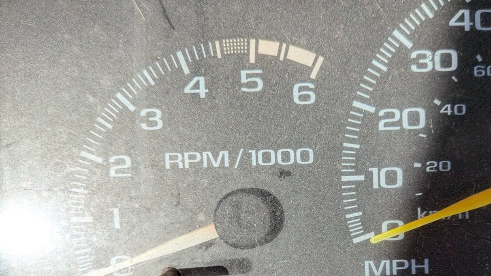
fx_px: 443
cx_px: 305
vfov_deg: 33.5
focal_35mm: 34
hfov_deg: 57.3
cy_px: 225
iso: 42
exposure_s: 1/2632
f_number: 1.89
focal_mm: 5.43
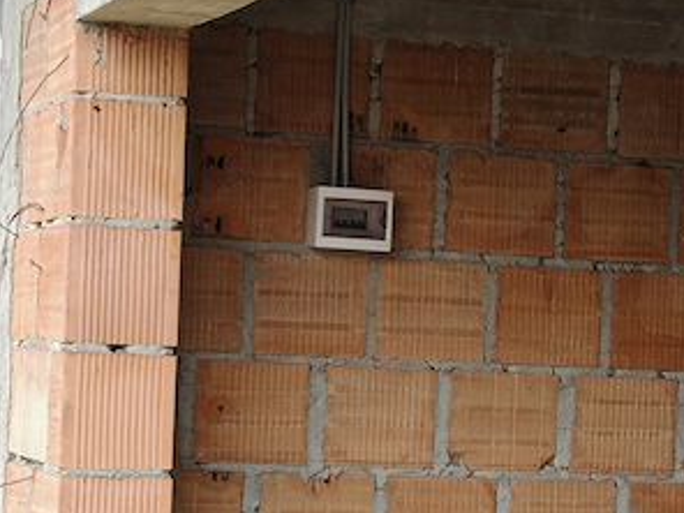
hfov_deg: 16.0
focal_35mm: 123
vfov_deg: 12.0
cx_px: 342
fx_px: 2430
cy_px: 372
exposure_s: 1/100
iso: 125
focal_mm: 15.38
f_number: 2.6
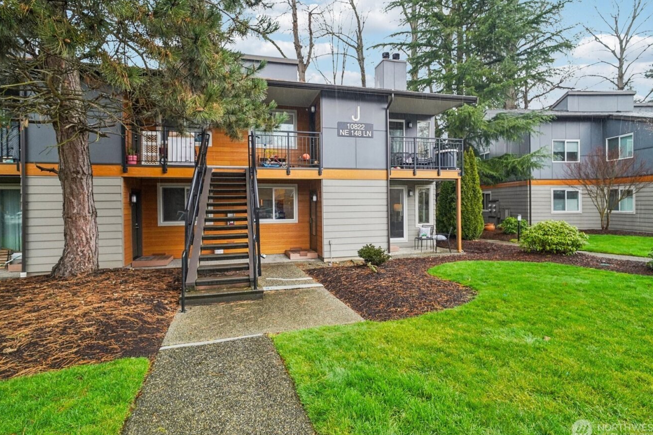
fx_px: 308
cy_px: 214
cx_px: 325
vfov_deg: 70.4
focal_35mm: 17
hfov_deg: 93.3
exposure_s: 1/125
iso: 1600
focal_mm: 16
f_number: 8
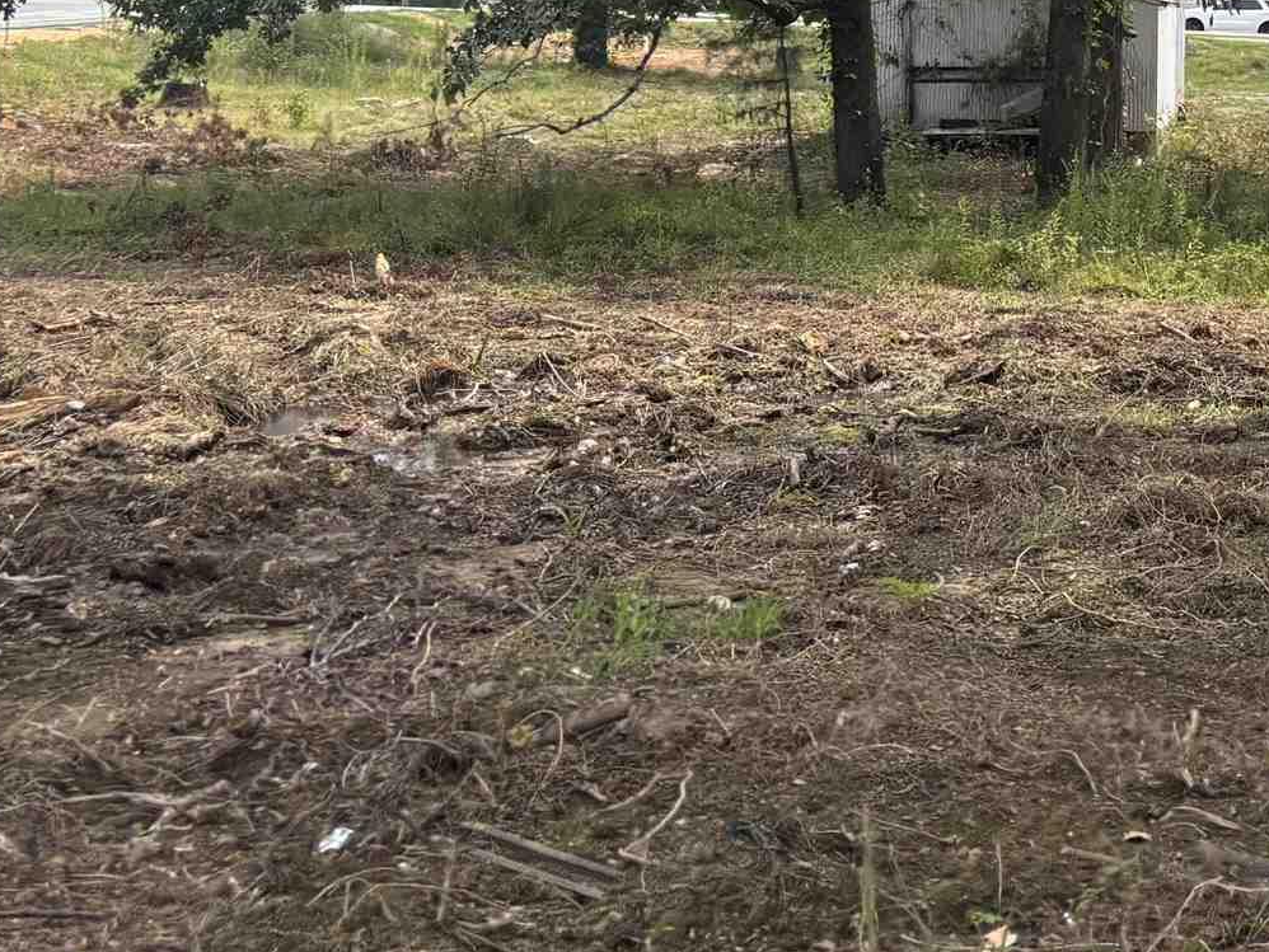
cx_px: 1428
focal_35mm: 80
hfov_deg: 22.9
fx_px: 2933
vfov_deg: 17.4
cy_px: -257
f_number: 1.6
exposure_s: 1/2571
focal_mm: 5.96
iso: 50
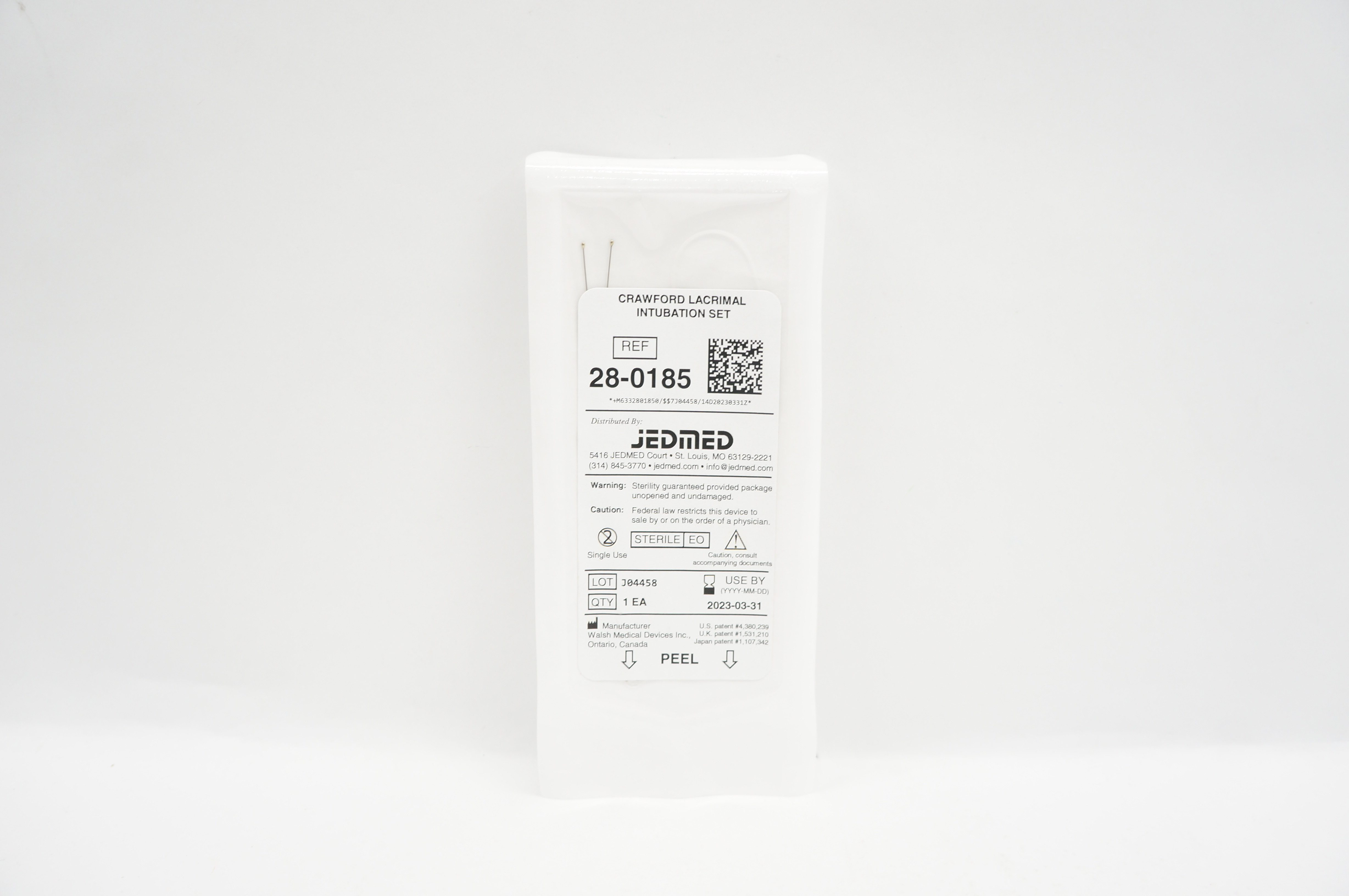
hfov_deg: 67.4
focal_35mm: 27
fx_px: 1011
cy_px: 448
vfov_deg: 47.8
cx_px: 674
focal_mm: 18
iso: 200
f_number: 5.6
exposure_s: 1/30
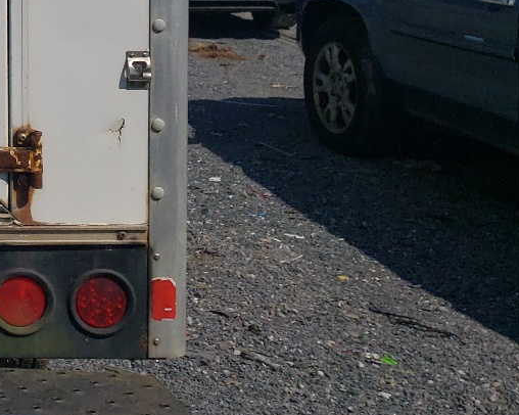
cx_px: -286
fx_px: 1228
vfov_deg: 18.3
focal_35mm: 80
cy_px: -68
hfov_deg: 20.1
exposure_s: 1/10000
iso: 51
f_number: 1.5
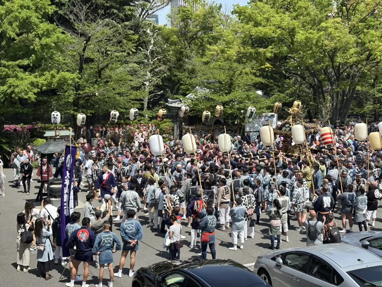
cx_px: 191
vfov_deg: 28.0
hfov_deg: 36.8
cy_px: 144
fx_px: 574
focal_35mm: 52
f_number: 1.6
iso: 40
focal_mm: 5.96
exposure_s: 1/1876
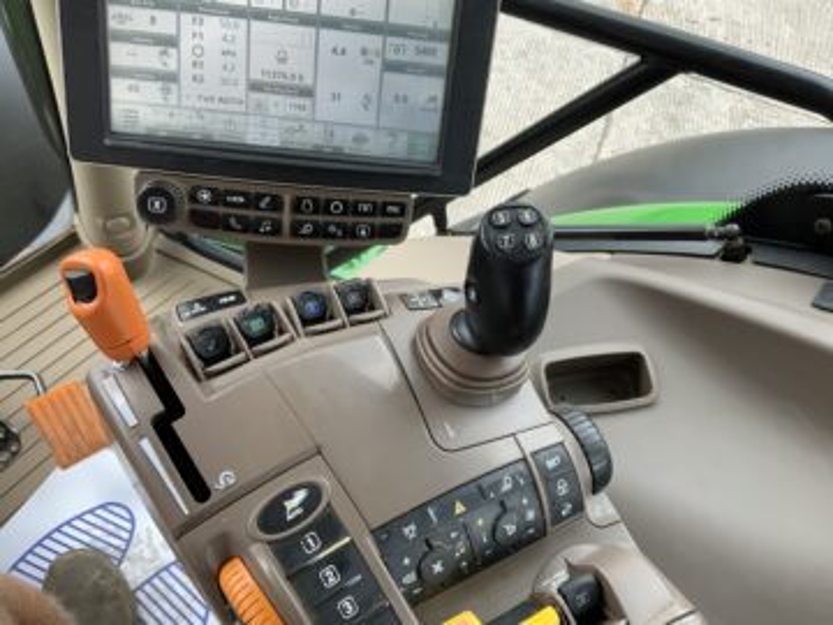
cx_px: 416
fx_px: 698
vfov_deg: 48.2
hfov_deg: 61.7
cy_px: 312
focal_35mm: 29
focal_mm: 3
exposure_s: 1/147
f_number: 1.8
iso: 16
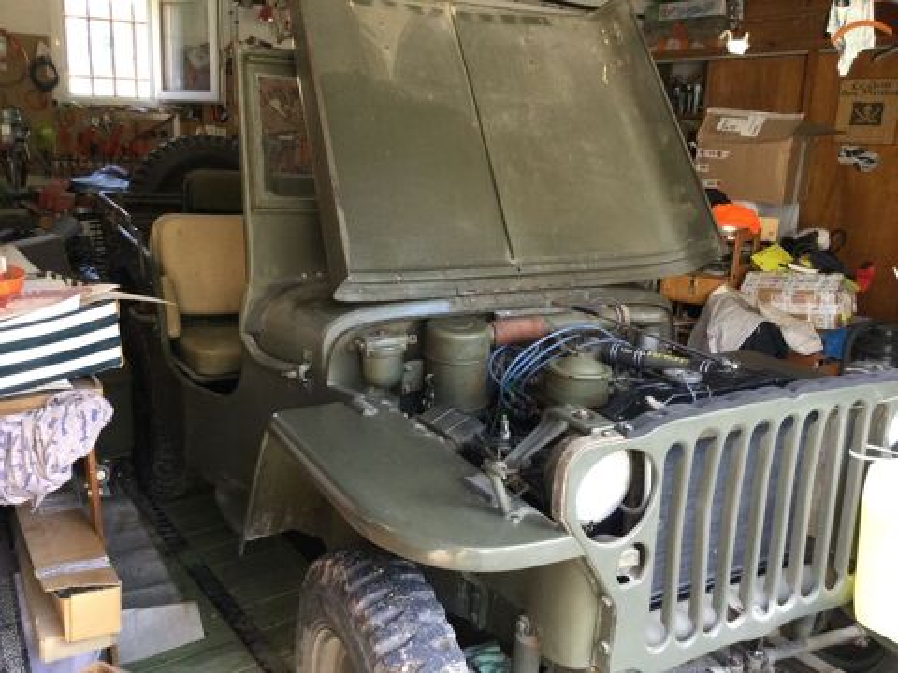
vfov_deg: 45.4
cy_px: 336
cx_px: 449
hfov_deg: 58.4
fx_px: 804
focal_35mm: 31
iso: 100
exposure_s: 1/33
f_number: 2.4
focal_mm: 3.3
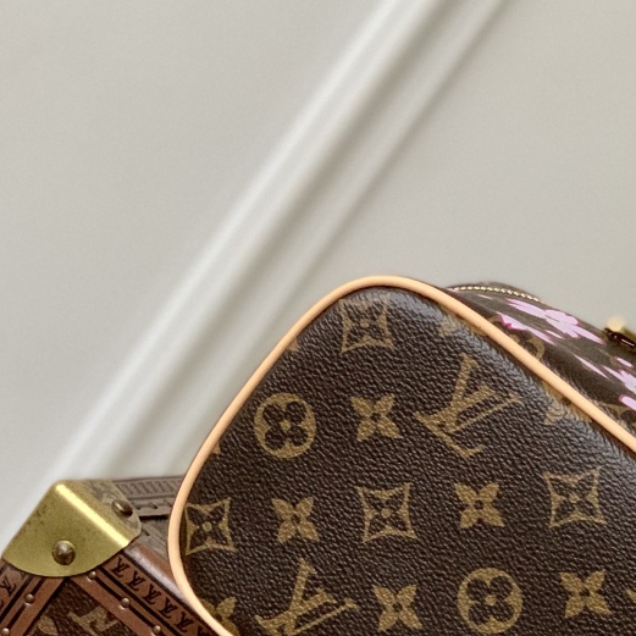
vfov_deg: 13.7
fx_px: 2640
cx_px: 552
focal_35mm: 127
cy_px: 458
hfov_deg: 13.6
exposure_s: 1/60
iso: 250
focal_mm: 6
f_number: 2.4
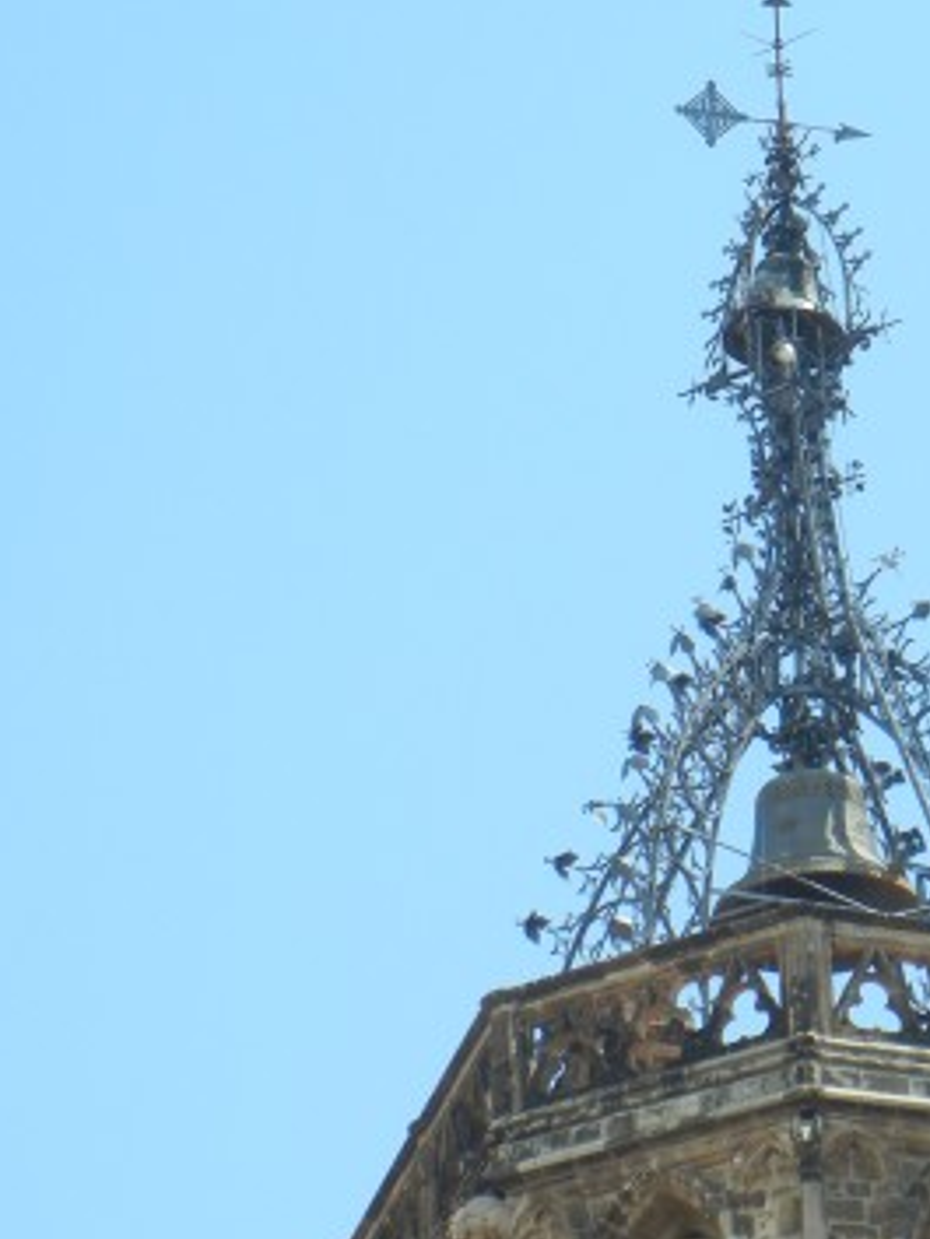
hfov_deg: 4.5
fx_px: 11850
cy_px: 825
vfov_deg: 6.0
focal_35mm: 331
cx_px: 797
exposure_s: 1/566
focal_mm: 27.4
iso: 160
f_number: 4.6
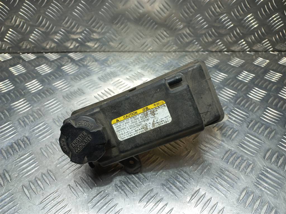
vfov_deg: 54.9
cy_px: 107
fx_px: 207
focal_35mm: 25
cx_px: 143
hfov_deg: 69.4
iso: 32
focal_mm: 4.6
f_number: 1.8
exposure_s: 1/50
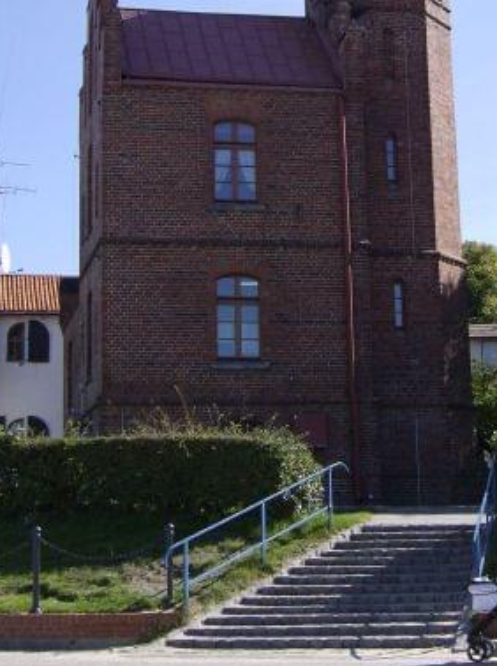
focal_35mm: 73
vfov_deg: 26.5
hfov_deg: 20.1
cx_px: 316
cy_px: 190
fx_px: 1402
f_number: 5.1
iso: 100
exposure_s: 1/423
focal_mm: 7.7
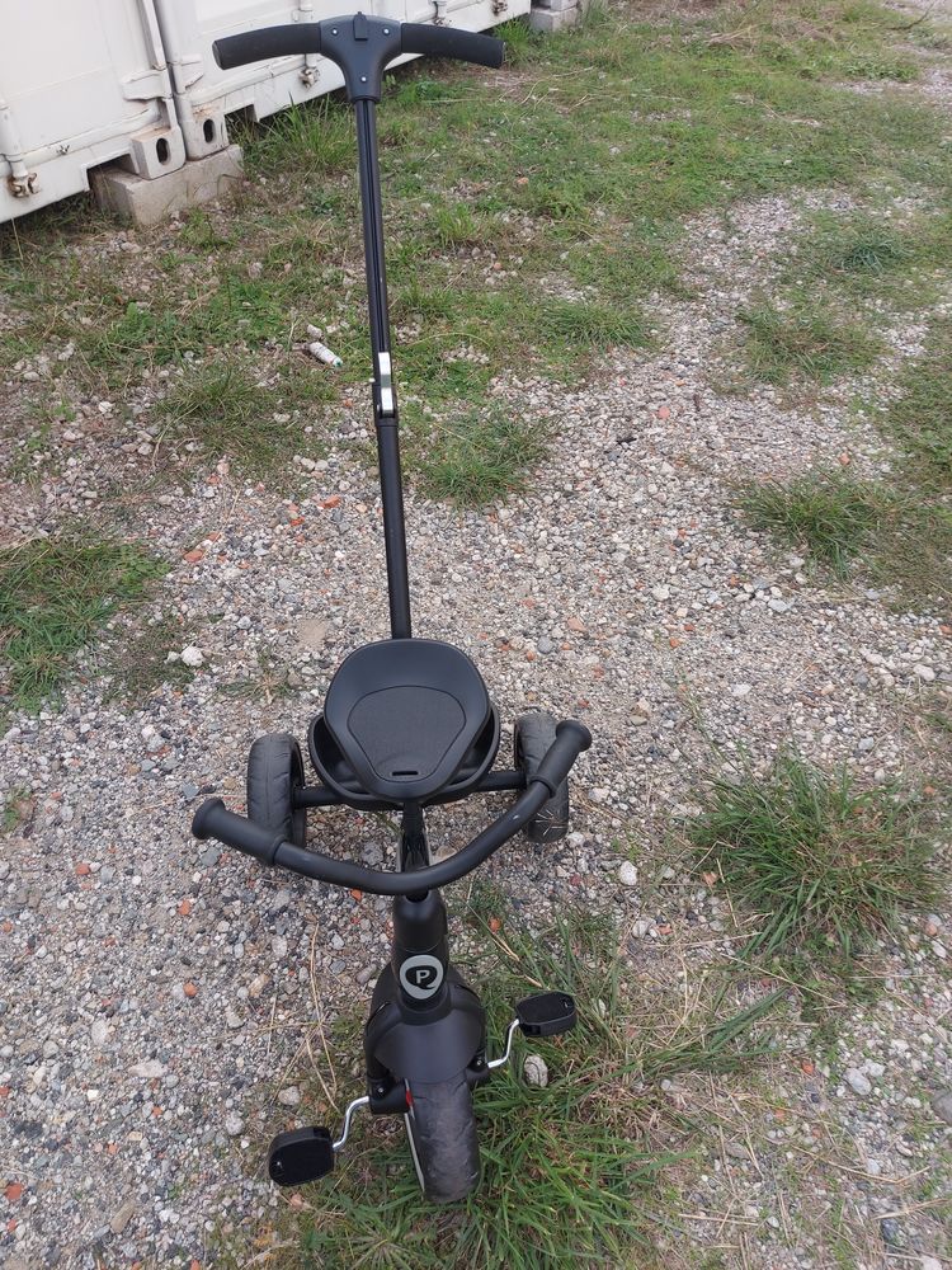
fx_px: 880
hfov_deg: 56.8
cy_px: 635
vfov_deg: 71.6
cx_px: 476
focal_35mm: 24
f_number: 1.8
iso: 32
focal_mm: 5.23
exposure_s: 1/157
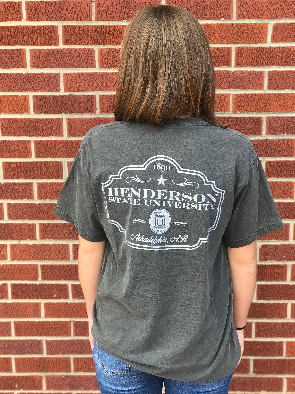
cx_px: 148
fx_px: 648
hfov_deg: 25.7
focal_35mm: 57
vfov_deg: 33.8
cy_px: 197
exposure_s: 1/120
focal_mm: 6.6
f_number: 2.8
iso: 32
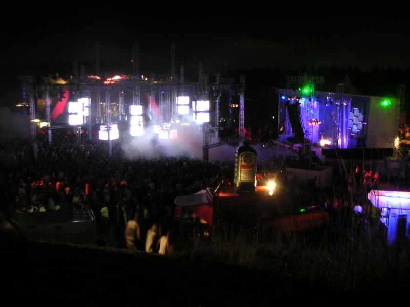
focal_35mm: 38
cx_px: 205
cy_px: 154
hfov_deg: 49.0
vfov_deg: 37.7
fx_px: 450
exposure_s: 1/3
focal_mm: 6
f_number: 2.8
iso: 100
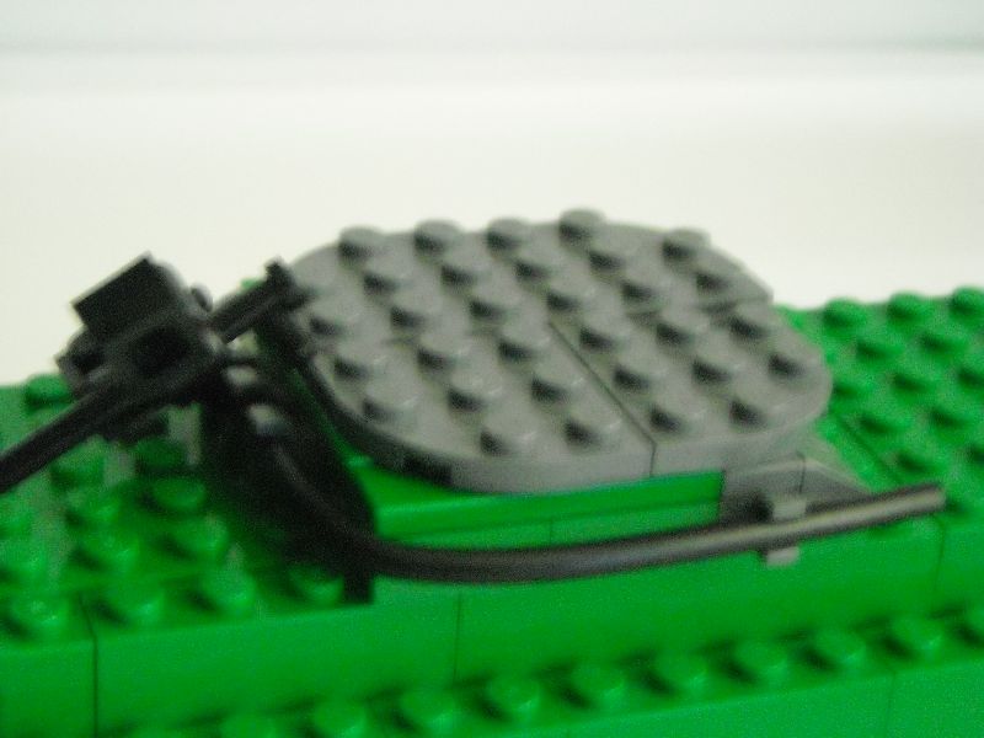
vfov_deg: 15.7
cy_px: 369
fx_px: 2672
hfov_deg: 20.9
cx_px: 492
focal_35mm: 94
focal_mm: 15.32
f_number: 4.4
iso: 800
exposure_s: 1/3
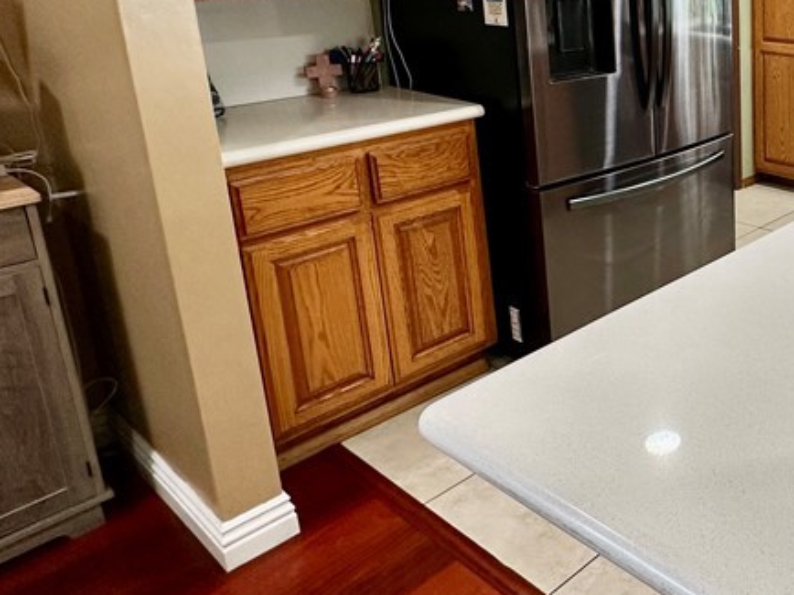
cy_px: 118
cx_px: 843
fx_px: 757
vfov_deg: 41.1
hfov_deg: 44.4
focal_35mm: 33
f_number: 2.2
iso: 125
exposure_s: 1/62
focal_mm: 2.22
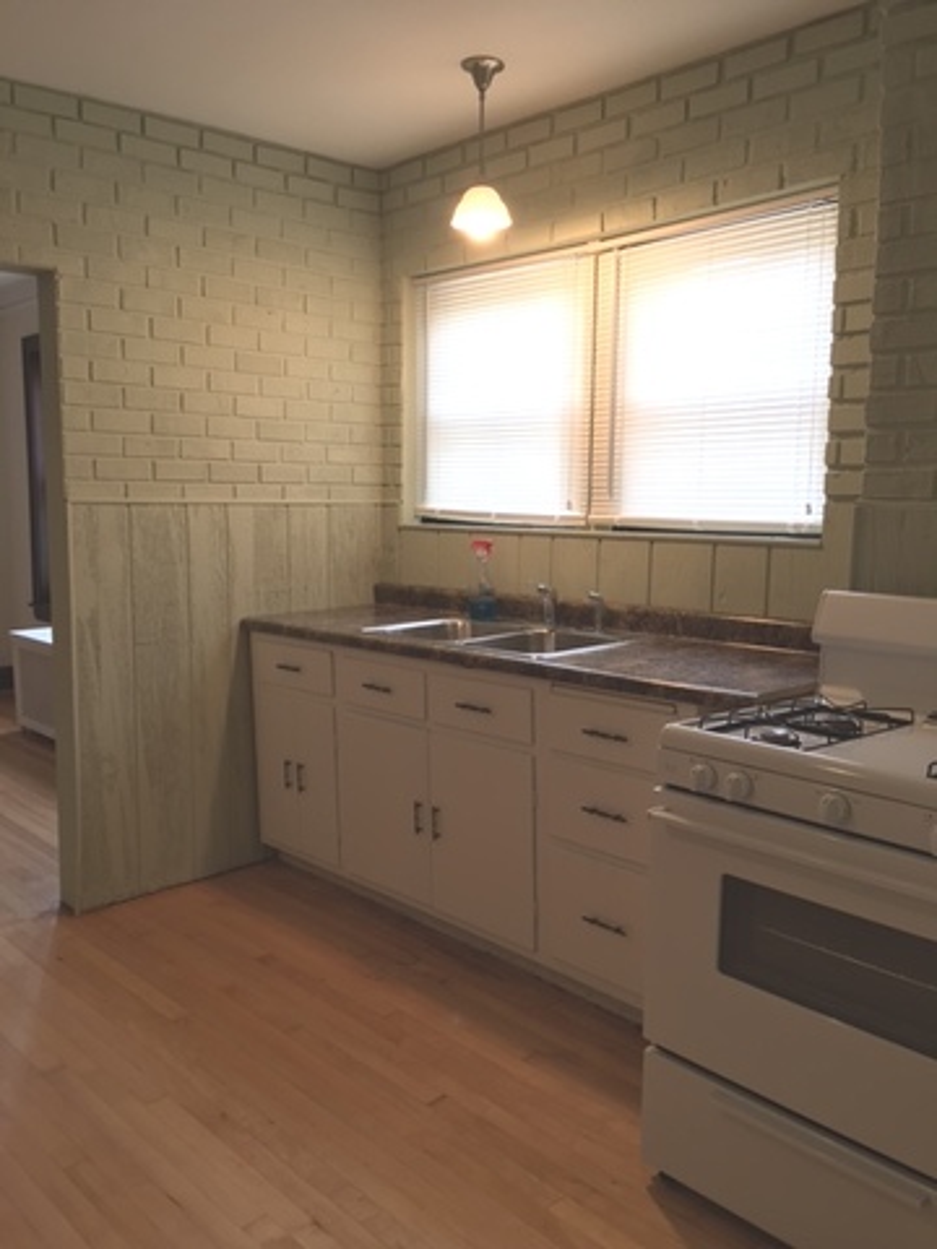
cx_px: 468
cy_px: 624
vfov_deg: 61.7
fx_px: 1047
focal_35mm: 29
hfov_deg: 48.2
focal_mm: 4.15
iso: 25
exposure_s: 1/40
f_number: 2.2
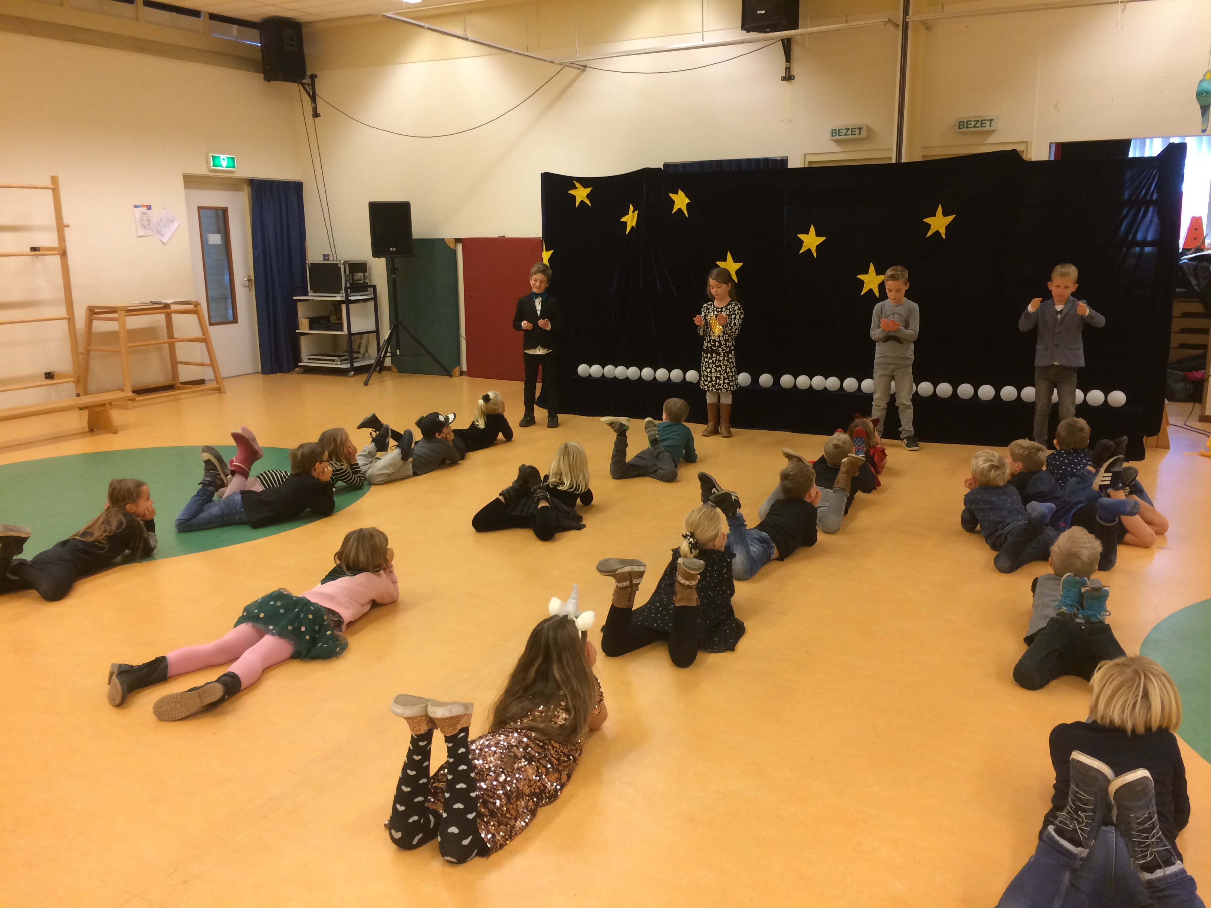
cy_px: 454
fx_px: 1015
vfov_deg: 48.2
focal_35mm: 29
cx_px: 606
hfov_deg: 61.7
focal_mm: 4.15
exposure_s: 1/33
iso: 160
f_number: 2.2
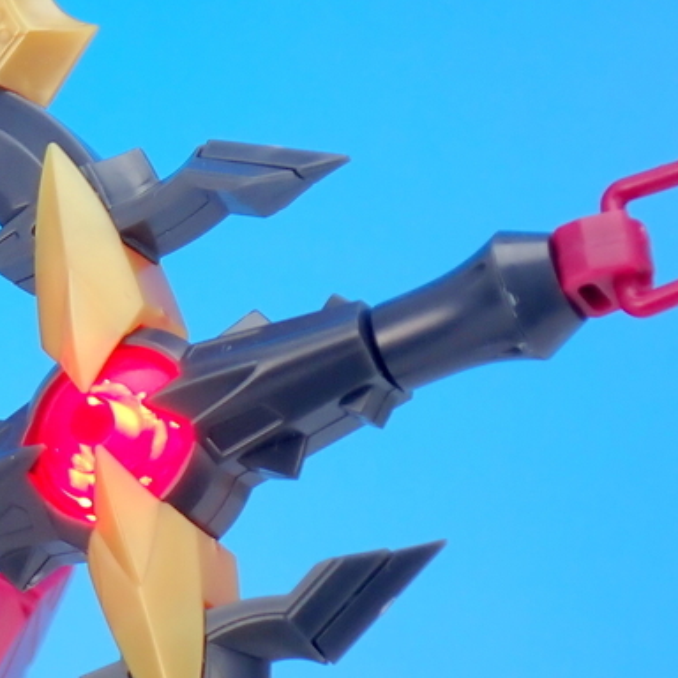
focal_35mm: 236
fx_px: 5230
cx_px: -212
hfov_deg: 7.3
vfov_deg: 7.4
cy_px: 468
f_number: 4.9
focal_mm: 18
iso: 100
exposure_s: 1/10
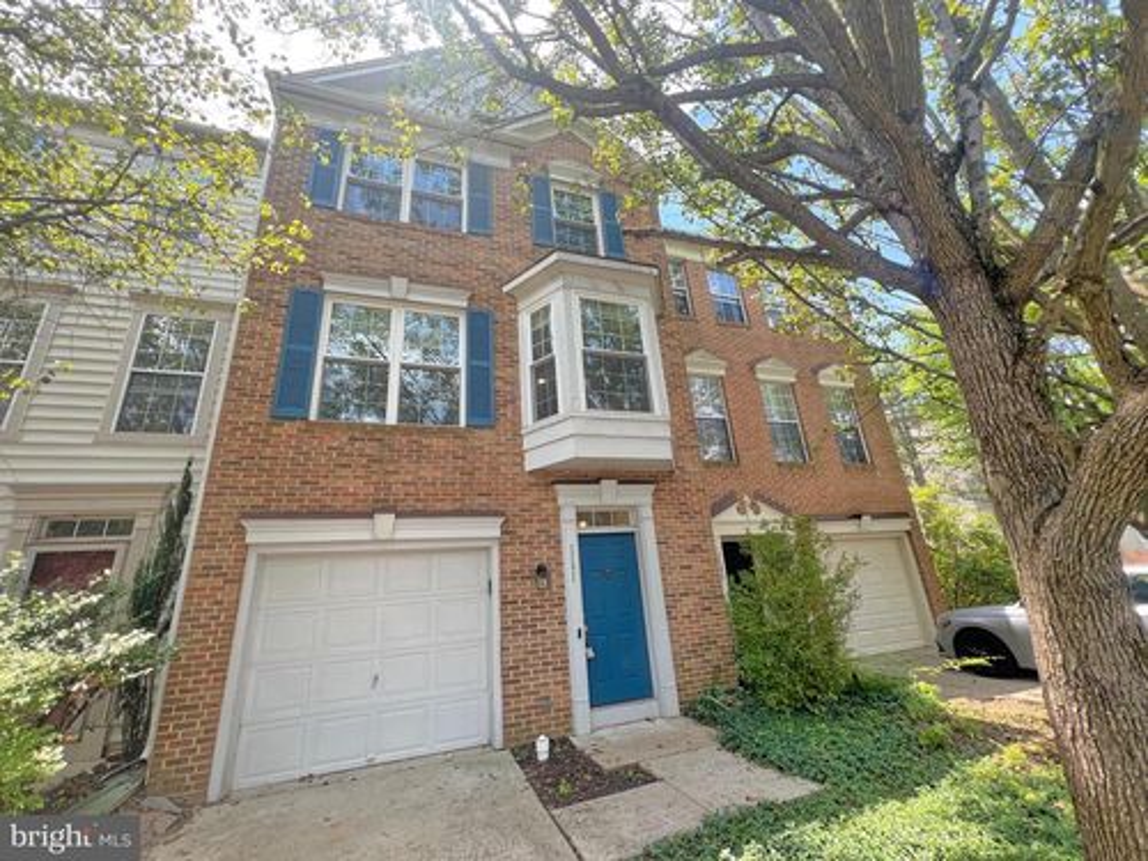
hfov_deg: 106.2
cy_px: 430
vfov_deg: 89.9
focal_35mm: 13
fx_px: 431
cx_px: 574
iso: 32
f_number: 1.8
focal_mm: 1.57
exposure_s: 1/204
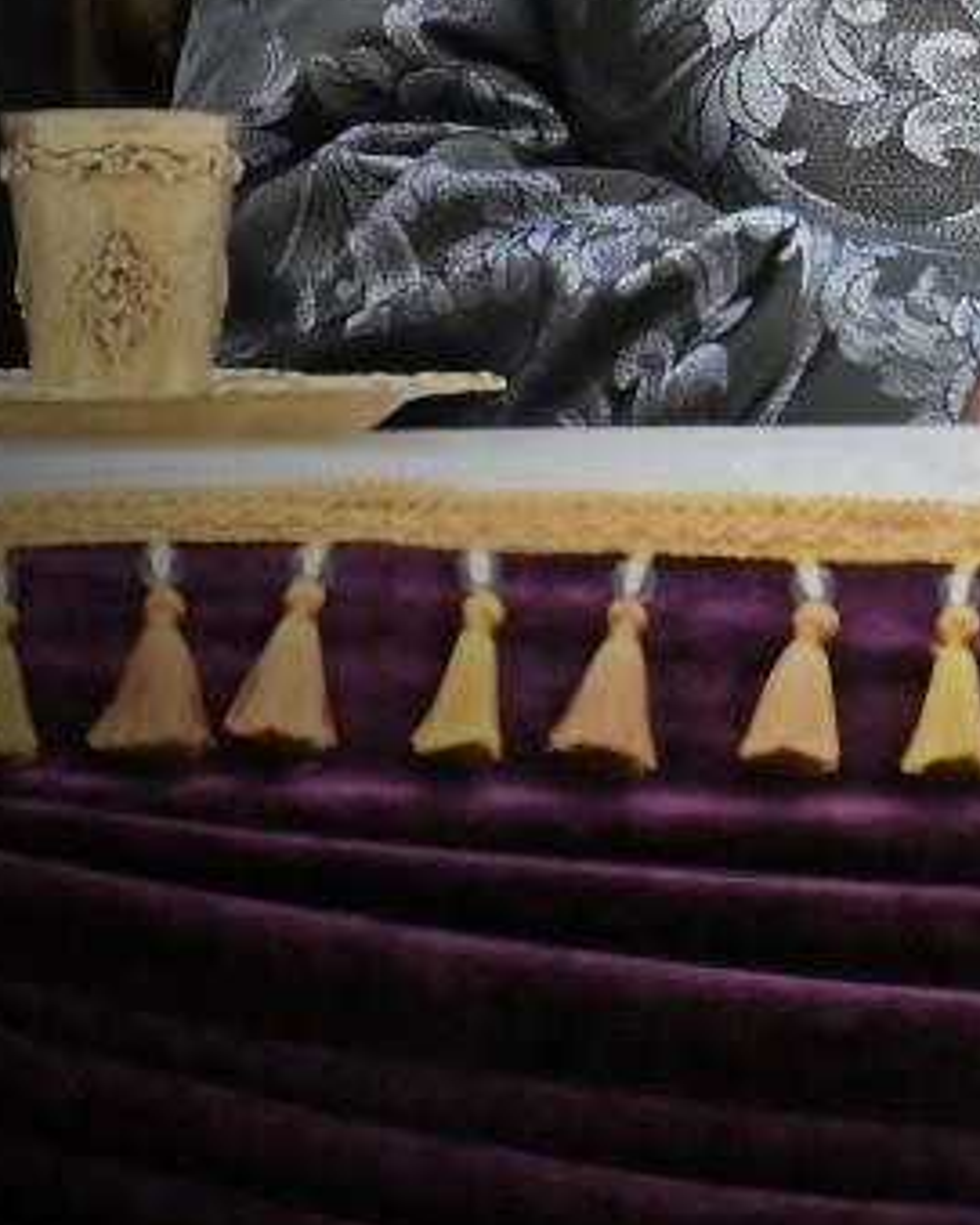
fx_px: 30831
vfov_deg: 2.3
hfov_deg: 1.8
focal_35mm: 850
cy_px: -607
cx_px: 1092
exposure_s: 1/250
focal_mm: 200
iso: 400
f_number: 2.8
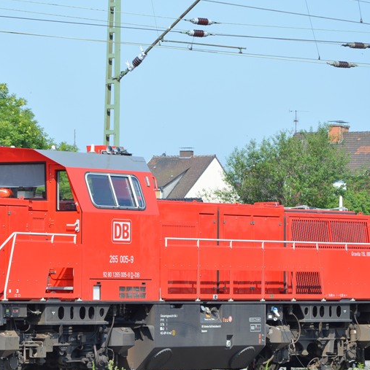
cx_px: 115
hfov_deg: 7.9
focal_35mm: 221
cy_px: 223
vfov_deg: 7.9
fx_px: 2673
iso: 180
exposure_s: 1/500
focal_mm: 86
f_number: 5.6
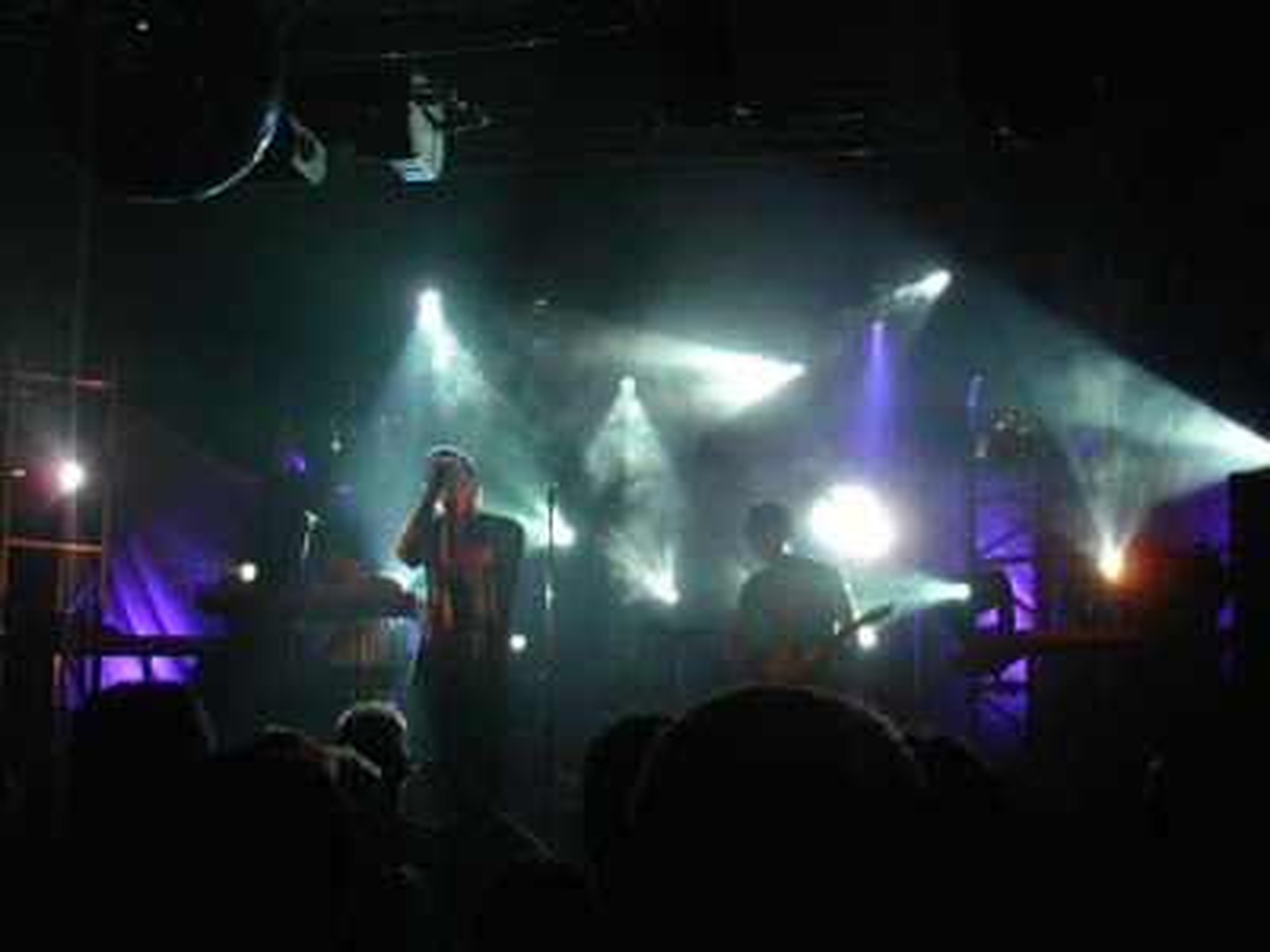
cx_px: 635
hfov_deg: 32.2
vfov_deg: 24.4
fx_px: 2201
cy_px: 476
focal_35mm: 60
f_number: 3.5
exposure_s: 1/45
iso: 100
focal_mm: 12.5
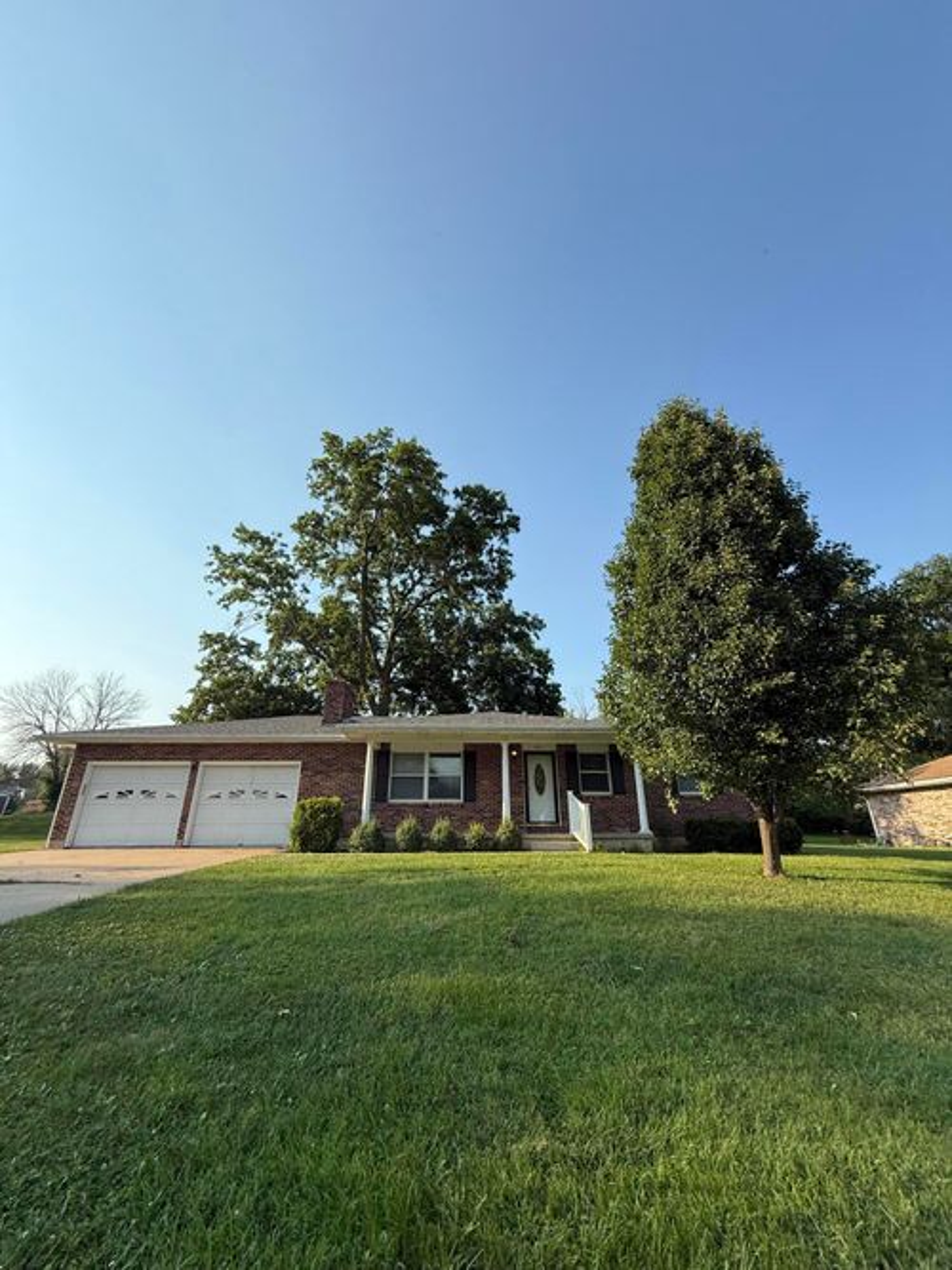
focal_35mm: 14
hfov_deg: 85.7
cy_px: 635
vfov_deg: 102.1
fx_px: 514
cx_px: 476
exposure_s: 1/1001
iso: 50
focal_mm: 2.22
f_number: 2.2
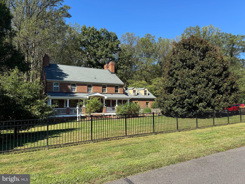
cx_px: 122
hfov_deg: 71.6
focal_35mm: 24
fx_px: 170
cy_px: 92
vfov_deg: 56.8
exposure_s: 1/1980
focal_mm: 6.76
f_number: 1.78
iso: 80
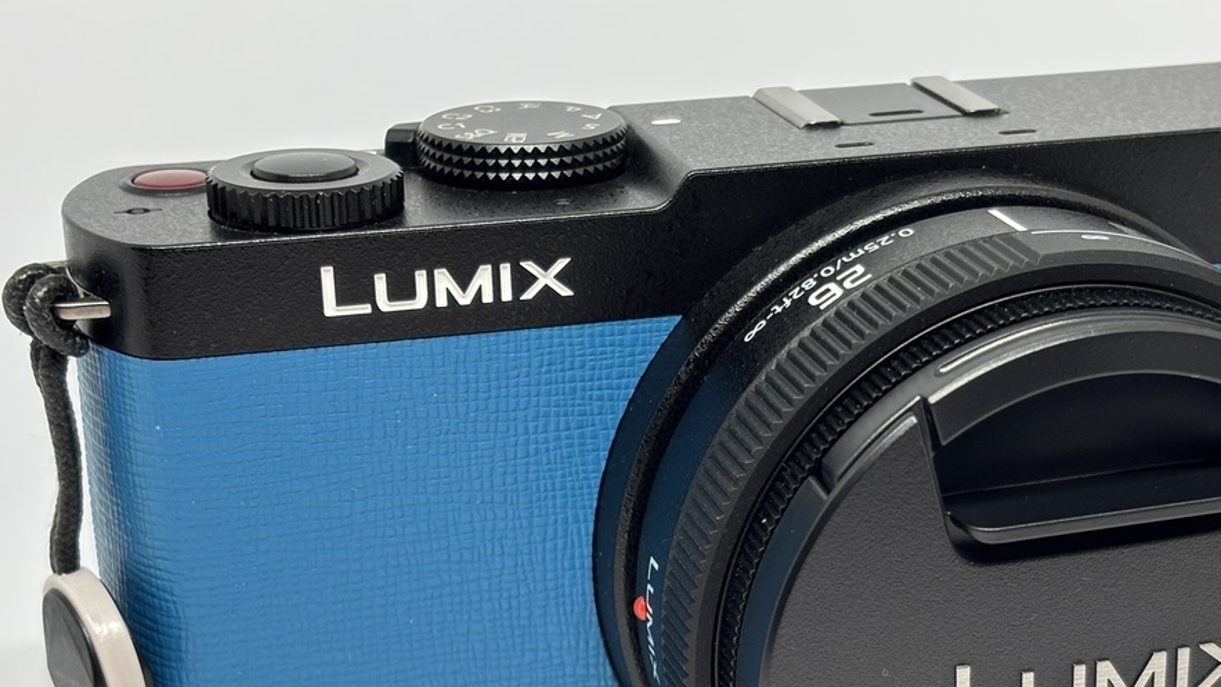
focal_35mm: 77
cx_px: 736
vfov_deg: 15.5
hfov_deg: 27.5
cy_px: 605
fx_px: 2493
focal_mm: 5.96
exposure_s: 1/60
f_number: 1.6
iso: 50
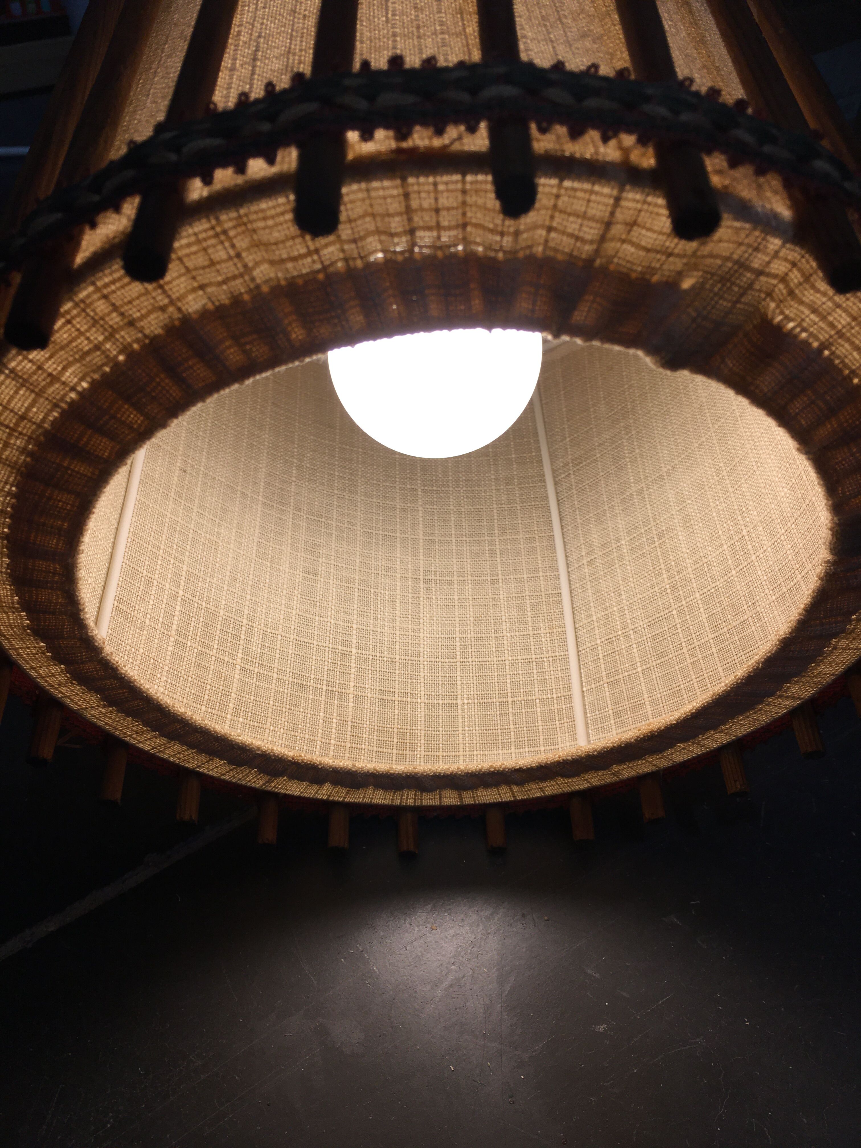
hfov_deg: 48.2
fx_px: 962
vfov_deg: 61.7
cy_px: 574
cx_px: 430
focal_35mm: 29
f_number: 2.2
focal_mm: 4.15
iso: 25
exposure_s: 1/354
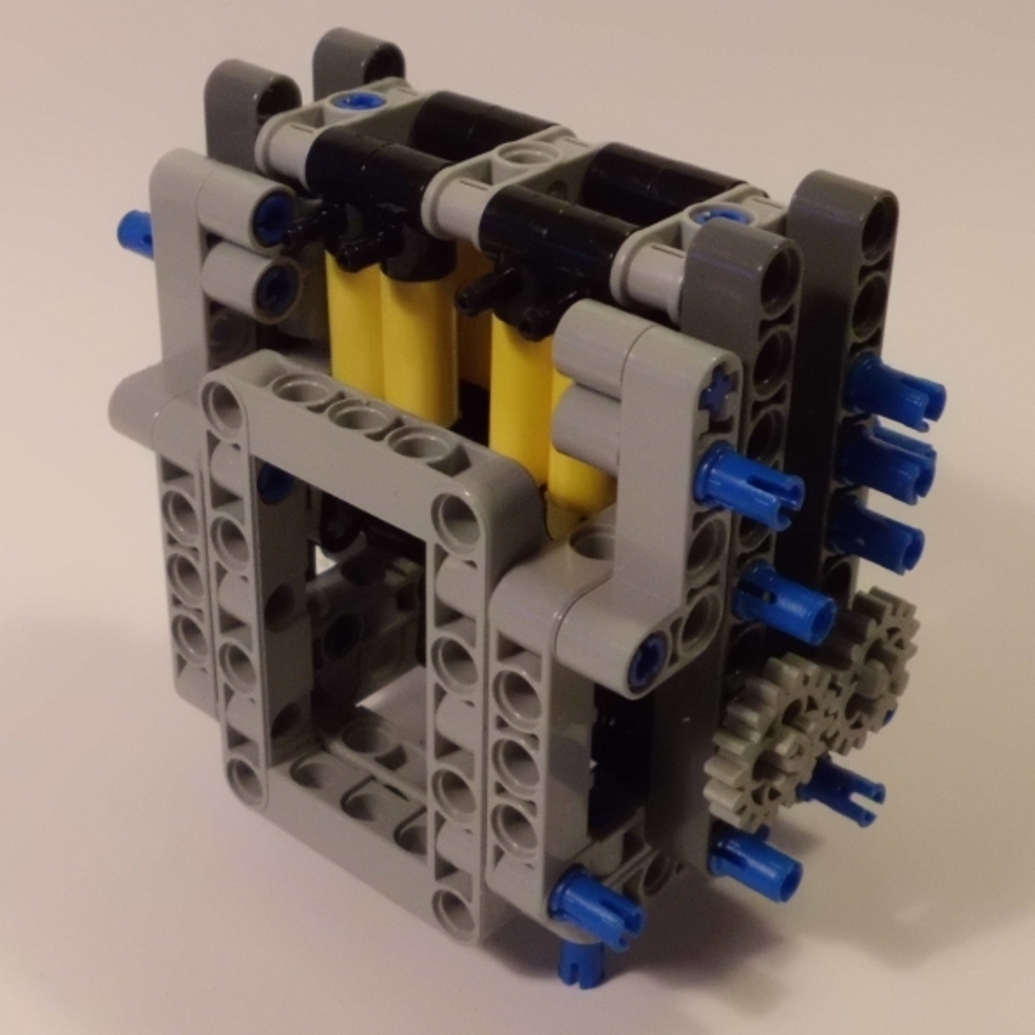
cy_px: 504
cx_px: 522
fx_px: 1049
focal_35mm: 31
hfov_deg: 52.5
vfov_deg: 52.5
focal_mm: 4.6
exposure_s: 1/80
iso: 400
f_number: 3.2
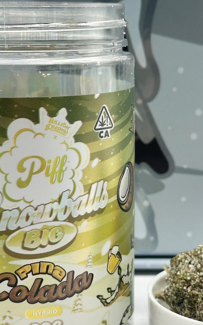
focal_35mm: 103
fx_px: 912
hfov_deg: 12.7
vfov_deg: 20.2
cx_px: 133
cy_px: 180
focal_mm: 6.86
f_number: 1.78
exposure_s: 1/384
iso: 64
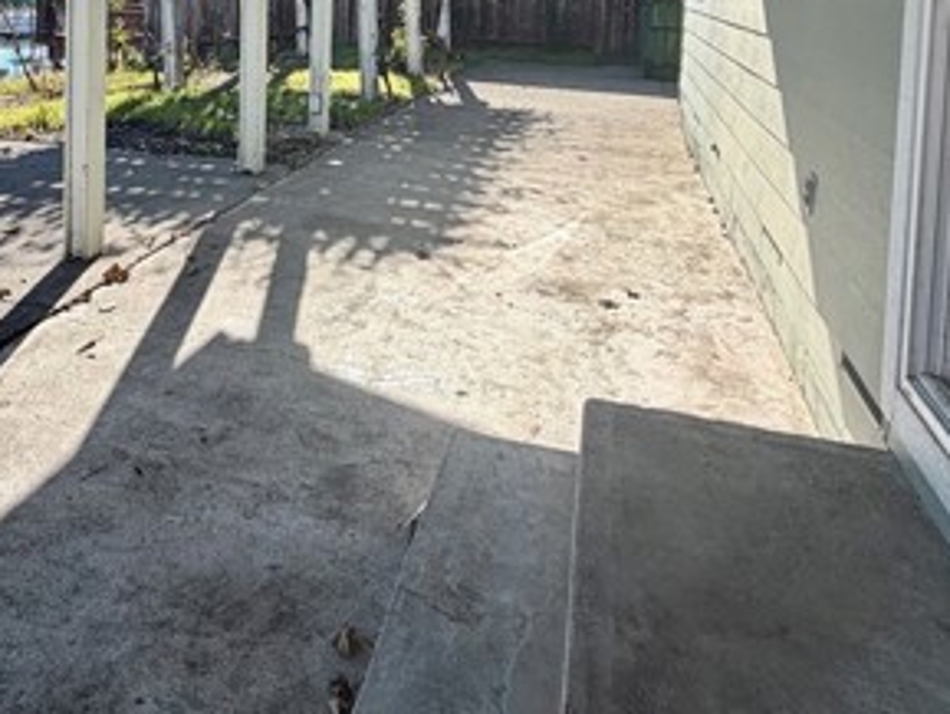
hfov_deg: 56.5
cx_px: 283
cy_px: 30
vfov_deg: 40.8
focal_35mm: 31
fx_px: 851
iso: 40
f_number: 2.2
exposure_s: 1/770
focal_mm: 2.22
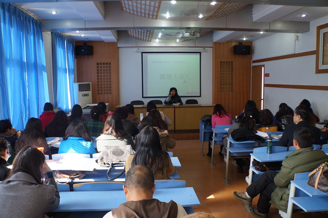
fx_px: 246
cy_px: 109
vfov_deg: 47.8
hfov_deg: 67.5
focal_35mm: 27
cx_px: 164
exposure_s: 1/160
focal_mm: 18
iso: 640
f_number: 4
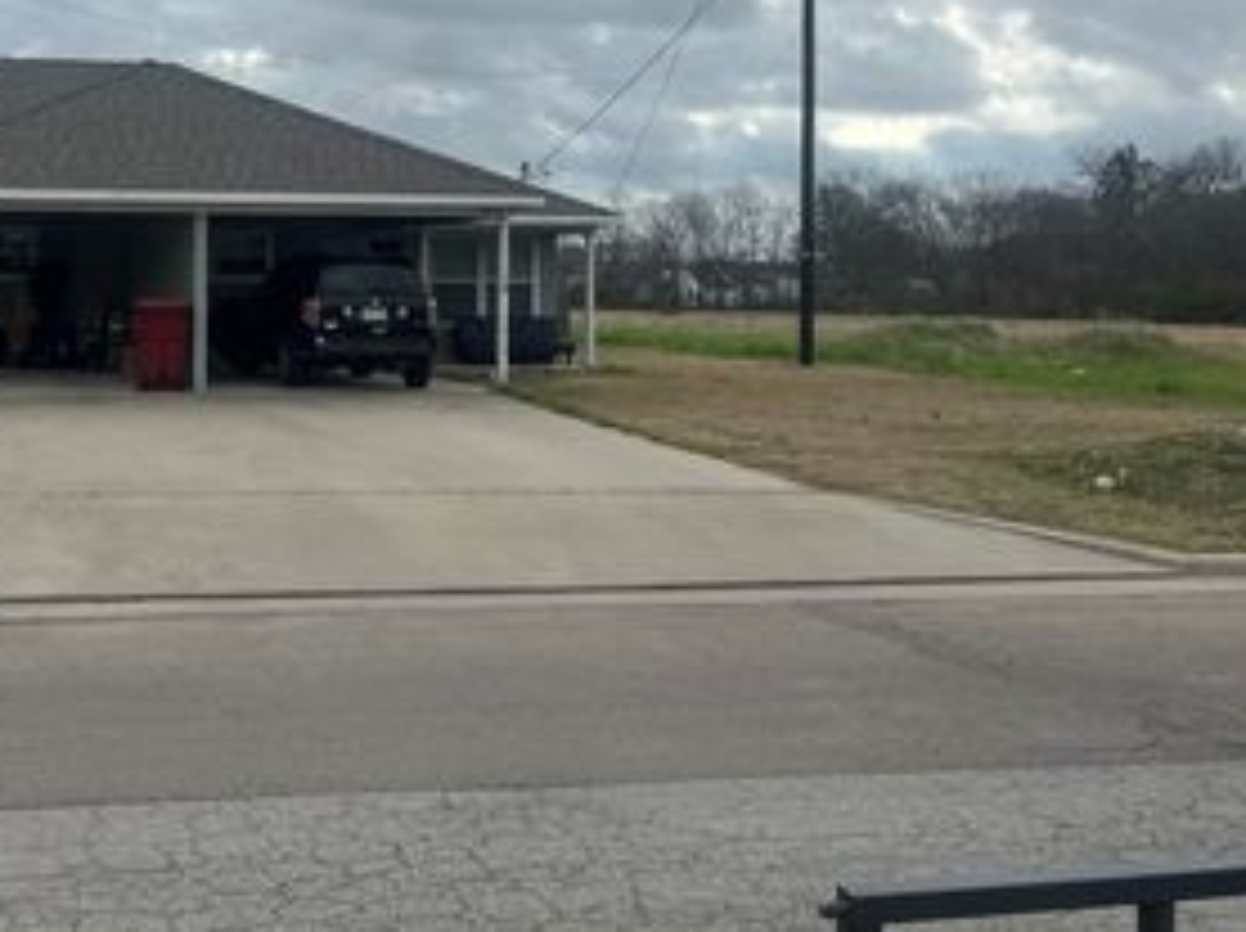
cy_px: 178
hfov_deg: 38.5
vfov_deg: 30.0
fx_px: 1690
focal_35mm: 47
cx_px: 193
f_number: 1.5
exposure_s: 1/4115
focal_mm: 5.7
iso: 50
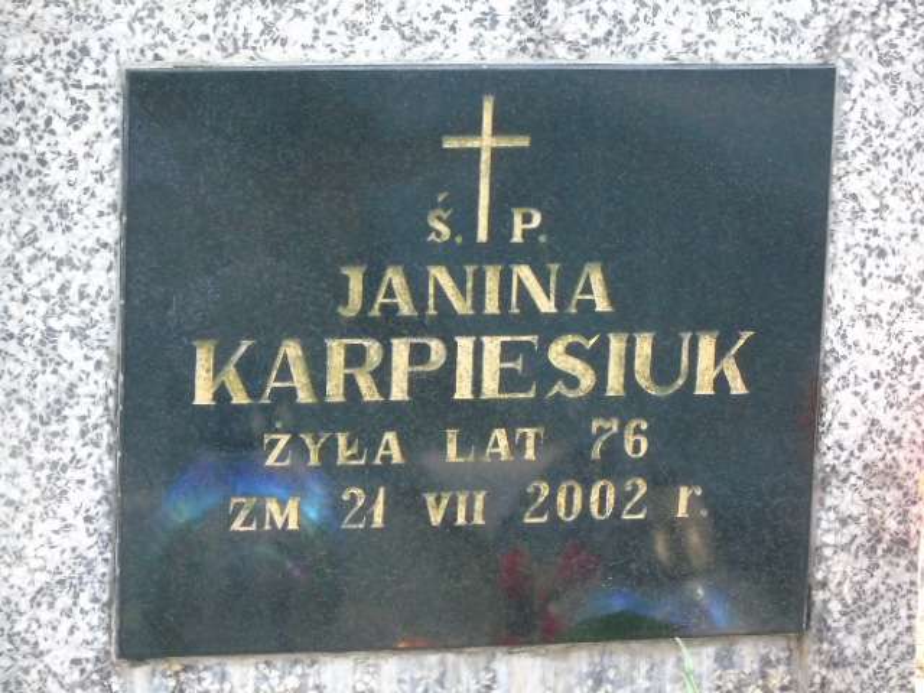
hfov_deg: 12.2
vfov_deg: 9.2
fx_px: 4324
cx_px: 462
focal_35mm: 162
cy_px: 346
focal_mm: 29
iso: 800
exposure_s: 1/60
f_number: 4.9
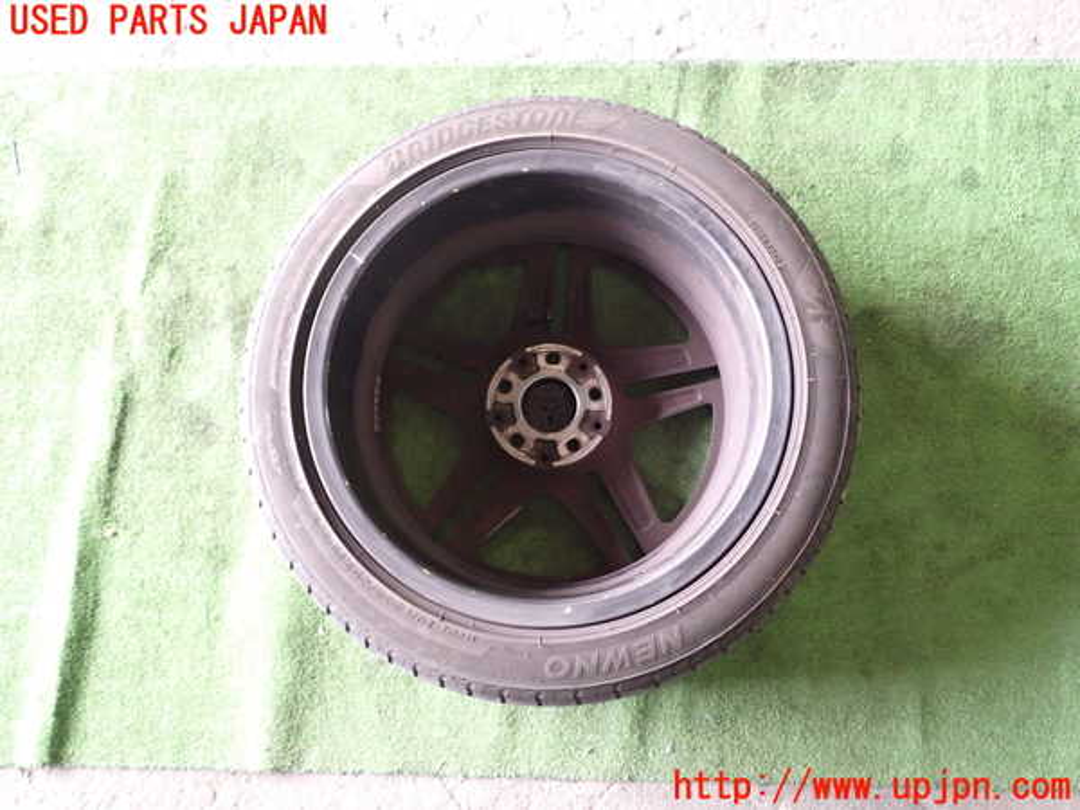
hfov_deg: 60.0
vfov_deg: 46.8
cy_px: 405
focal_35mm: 30
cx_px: 540
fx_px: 936
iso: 320
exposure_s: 1/30
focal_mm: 5.4
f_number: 2.3
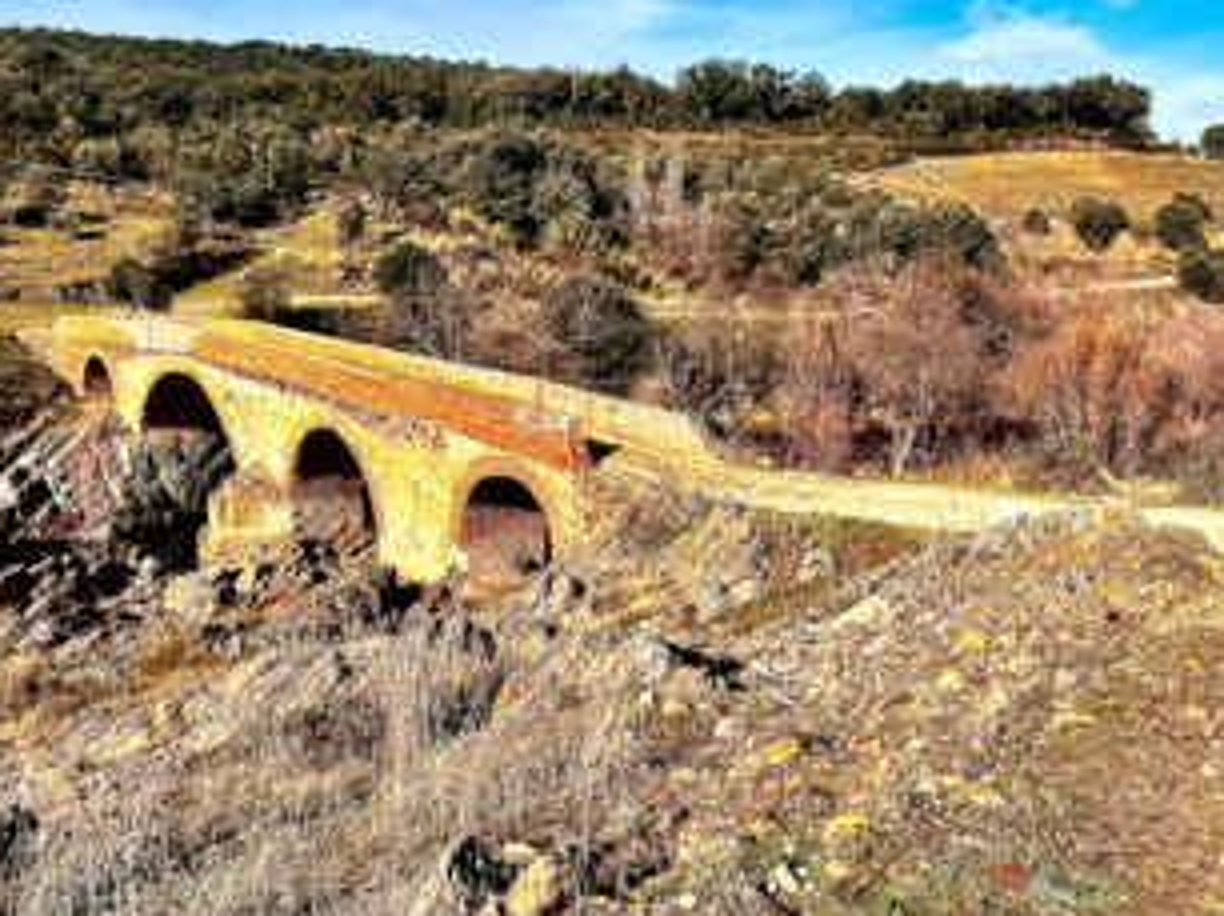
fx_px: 1201
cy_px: 504
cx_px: 596
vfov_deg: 41.7
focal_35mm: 34
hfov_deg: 54.0
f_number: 1.6
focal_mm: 5.1
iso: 50
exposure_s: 1/3135
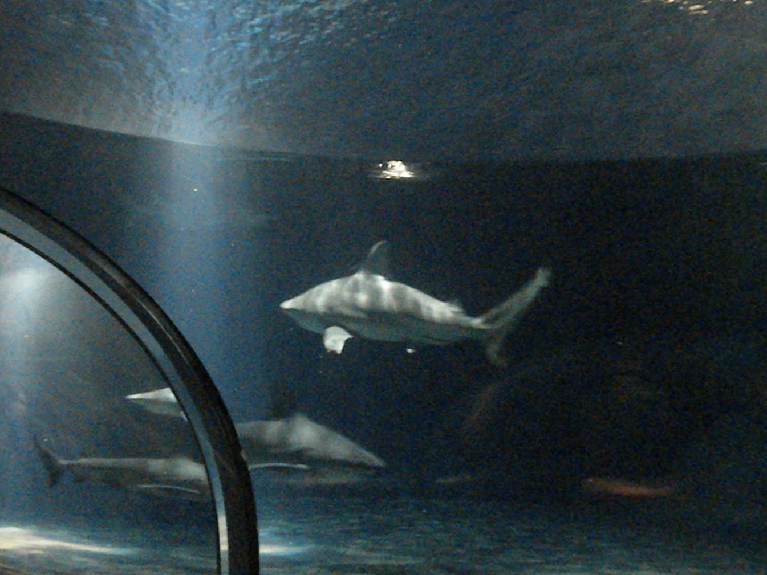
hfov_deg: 42.8
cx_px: 315
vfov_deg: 32.9
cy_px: 286
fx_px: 975
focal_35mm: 44
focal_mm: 6.6
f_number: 3.5
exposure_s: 1/15
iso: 3200
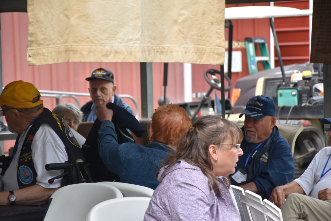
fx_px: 1448
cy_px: 110
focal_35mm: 158
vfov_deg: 8.7
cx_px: 166
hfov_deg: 13.0
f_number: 5.6
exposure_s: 1/320
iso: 400
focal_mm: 105
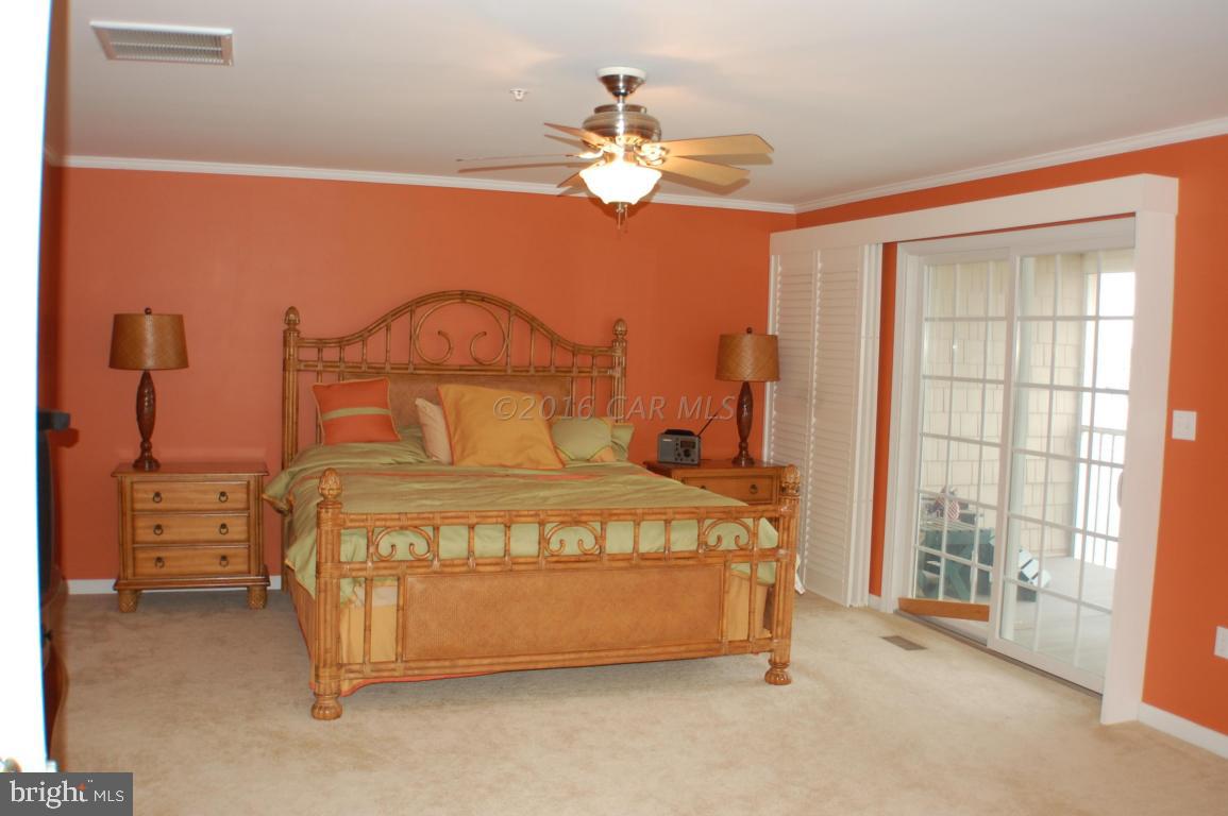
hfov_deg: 49.6
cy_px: 408
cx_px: 614
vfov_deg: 34.1
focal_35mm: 39
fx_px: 1329
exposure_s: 1/60
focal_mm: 26
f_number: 4.2
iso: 400
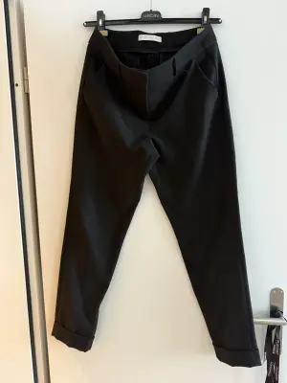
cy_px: 192
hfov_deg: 56.8
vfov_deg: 71.6
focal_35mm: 24
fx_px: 265
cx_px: 144
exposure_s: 1/60
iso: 500
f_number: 1.78
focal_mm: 6.76
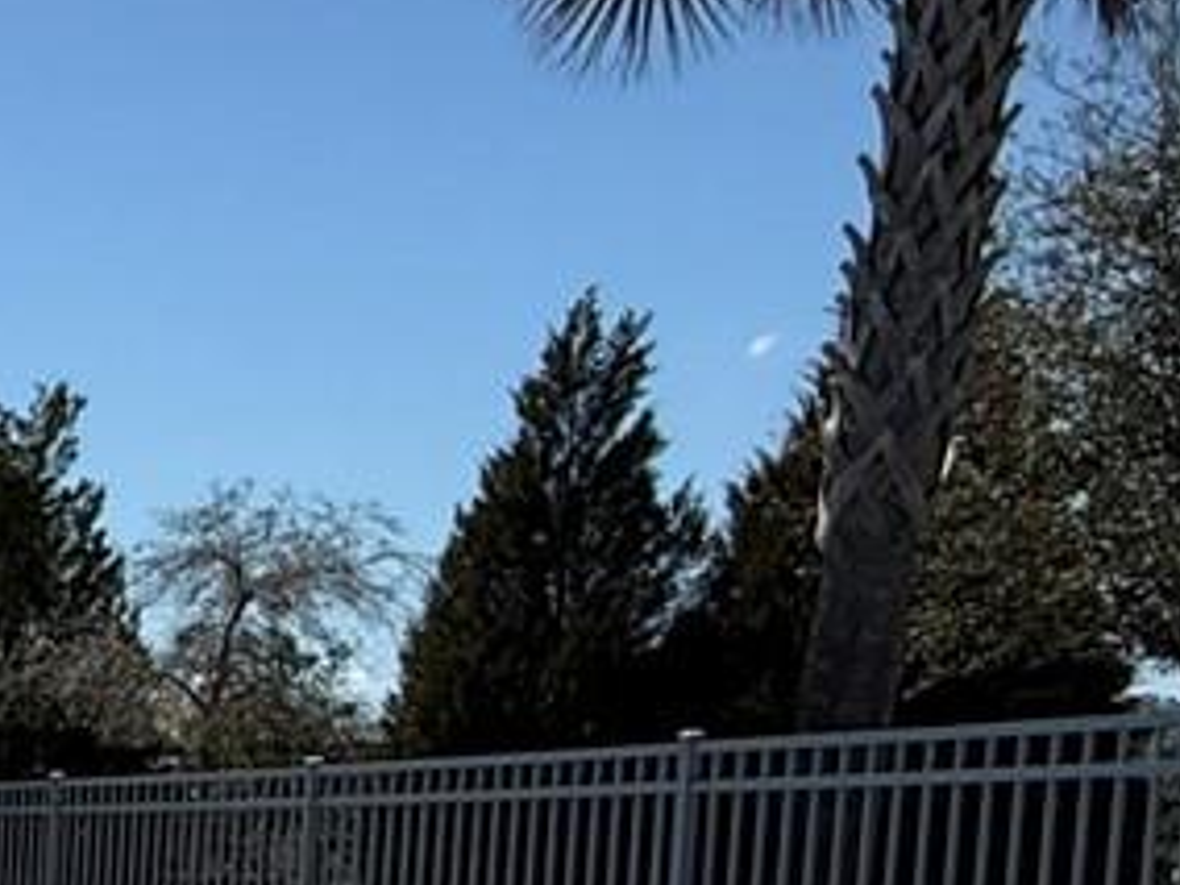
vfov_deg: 17.3
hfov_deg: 18.0
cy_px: 1201
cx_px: -1105
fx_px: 2693
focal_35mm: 79
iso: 50
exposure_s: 1/4149
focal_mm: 2.22
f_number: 2.2
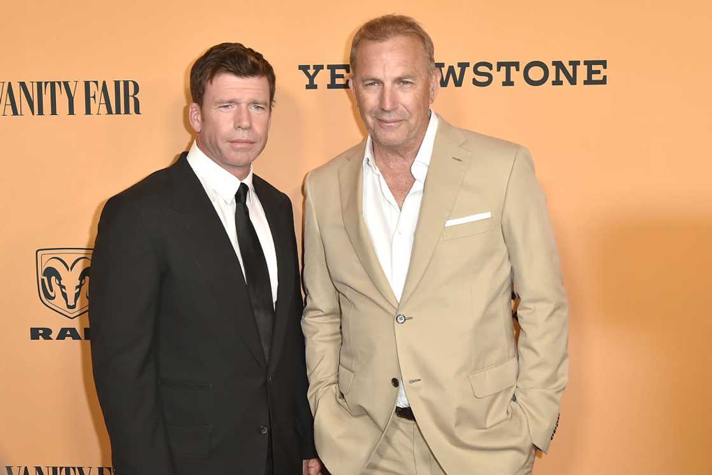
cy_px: 238
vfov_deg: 27.0
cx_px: 356
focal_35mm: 50
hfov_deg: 39.6
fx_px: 989
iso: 800
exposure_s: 1/160
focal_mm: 50
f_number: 6.3
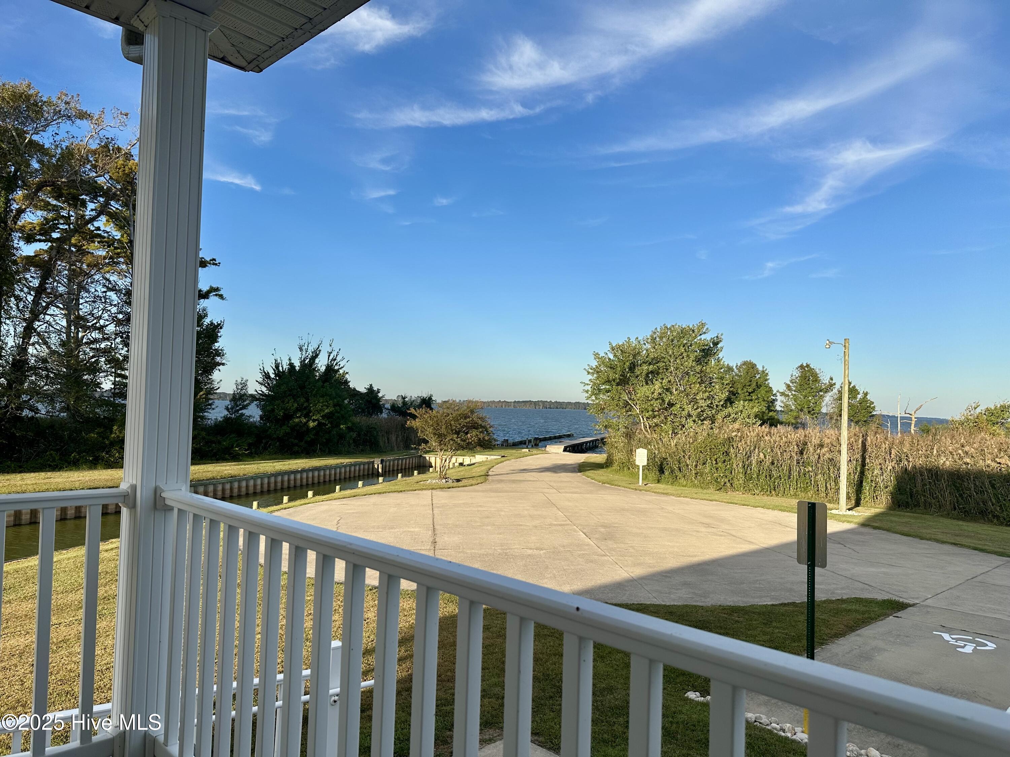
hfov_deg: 71.6
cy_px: 378
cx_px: 505
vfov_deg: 56.8
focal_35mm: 24
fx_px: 700
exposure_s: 1/3058
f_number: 1.78
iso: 80
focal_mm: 6.86
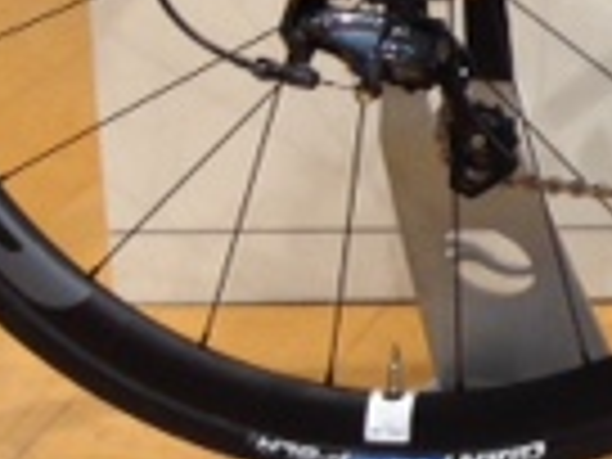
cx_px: 1278
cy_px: -243
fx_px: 2740
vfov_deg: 9.3
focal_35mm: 155
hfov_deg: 11.3
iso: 50
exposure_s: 1/24
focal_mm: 4.12
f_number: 2.4
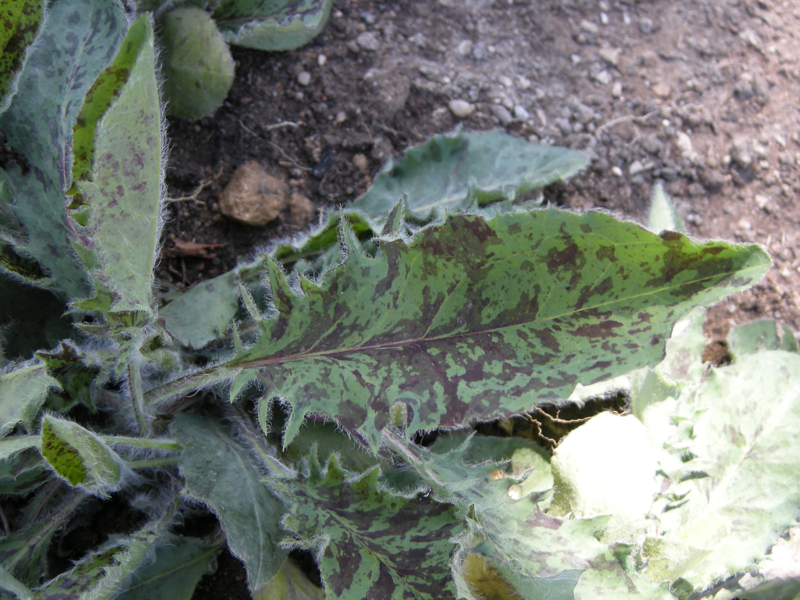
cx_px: 400
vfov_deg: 40.7
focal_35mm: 35
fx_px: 809
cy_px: 300
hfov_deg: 52.6
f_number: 2.7
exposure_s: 1/60
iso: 64
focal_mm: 7.5
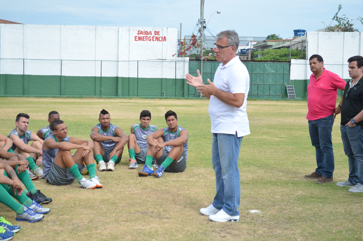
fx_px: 664
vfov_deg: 20.5
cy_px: 120
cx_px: 182
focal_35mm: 66
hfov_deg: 30.6
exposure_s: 1/3200
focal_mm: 44
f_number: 5.3
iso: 1250
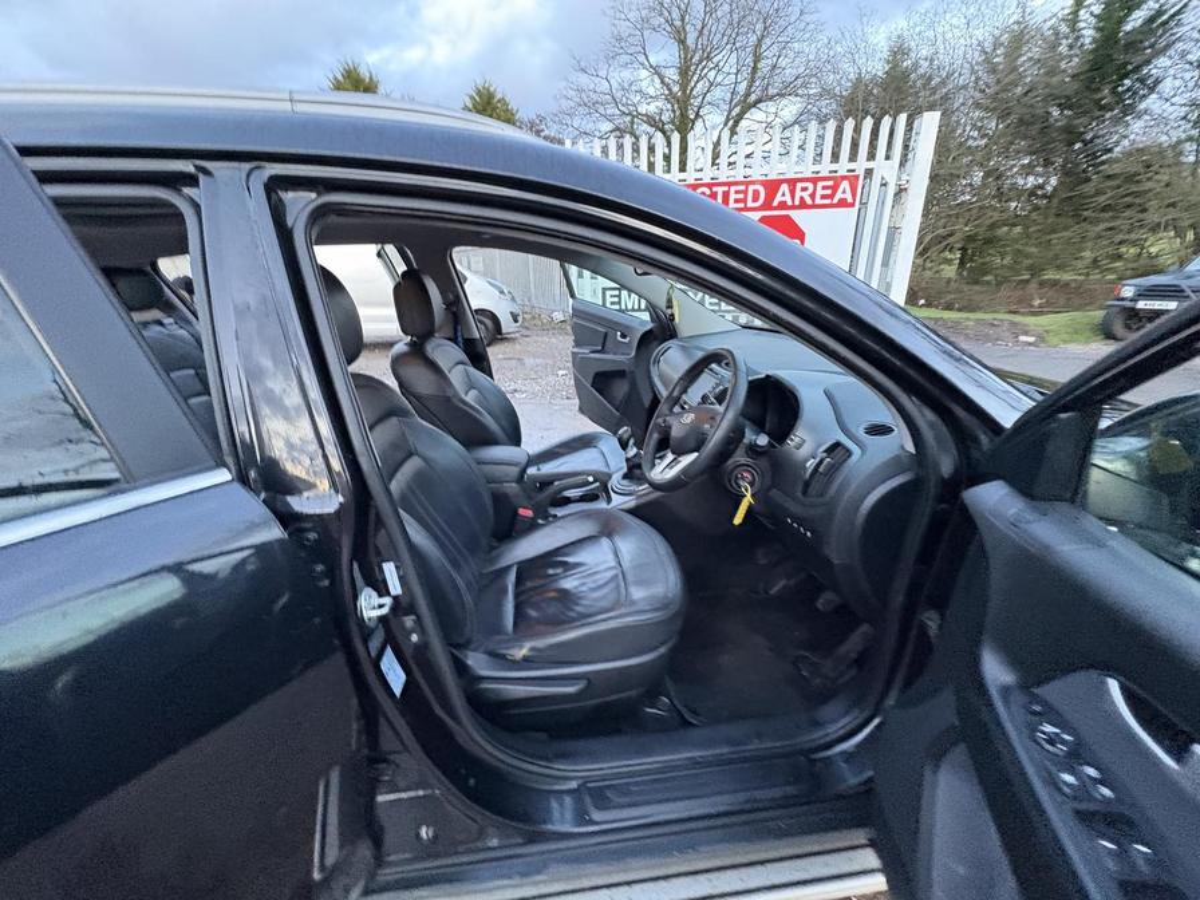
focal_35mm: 14
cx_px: 600
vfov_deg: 85.7
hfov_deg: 102.1
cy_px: 450
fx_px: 485
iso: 1000
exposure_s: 1/55
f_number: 2.2
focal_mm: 2.22
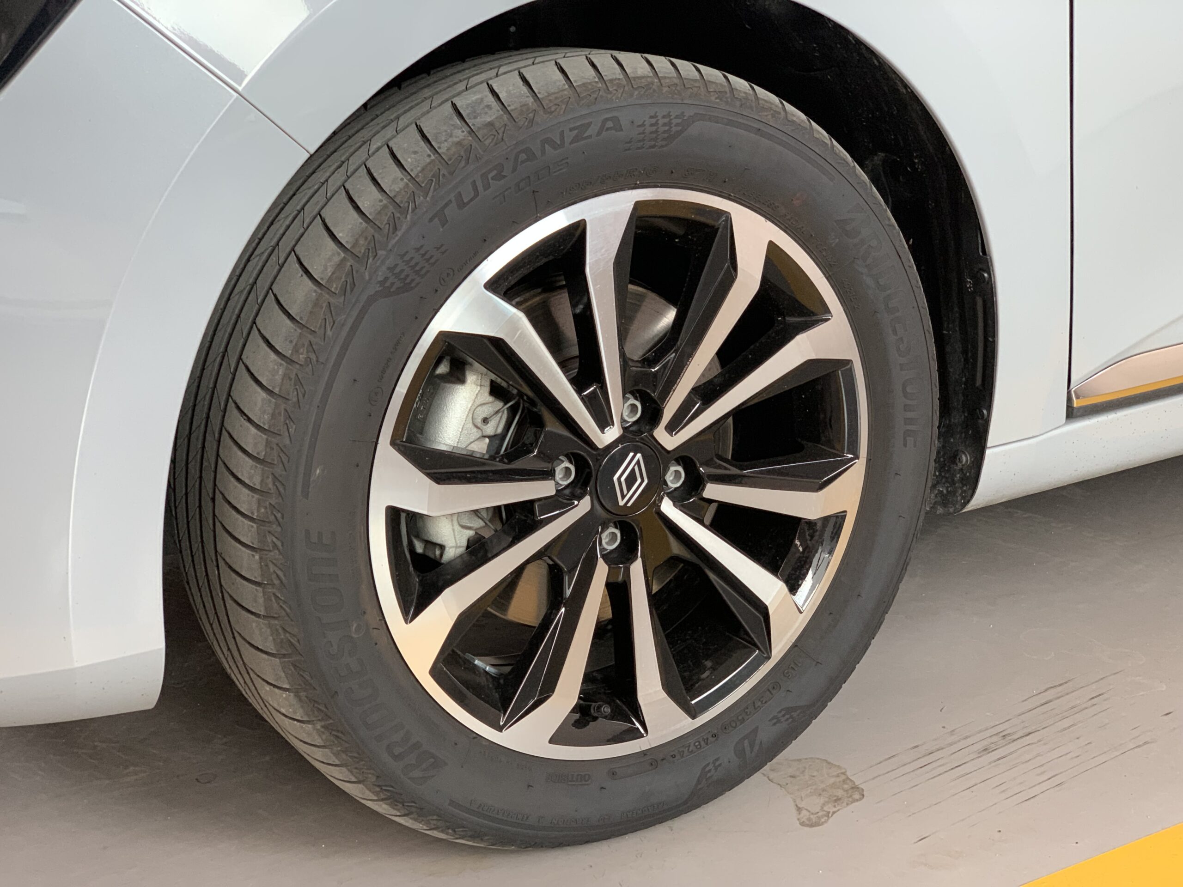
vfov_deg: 28.0
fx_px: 1777
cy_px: 444
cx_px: 592
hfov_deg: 36.8
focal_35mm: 52
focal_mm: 6
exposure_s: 1/60
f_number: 2.4
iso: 200
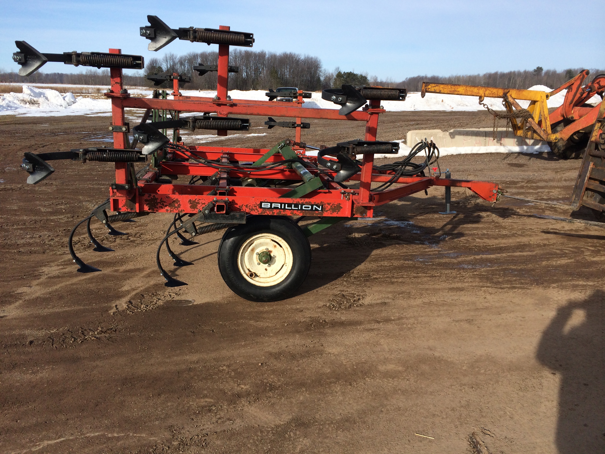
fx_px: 524
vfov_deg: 46.8
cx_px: 302
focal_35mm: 30
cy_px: 227
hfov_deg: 60.0
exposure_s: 1/2415
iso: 40
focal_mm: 4.12
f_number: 2.2
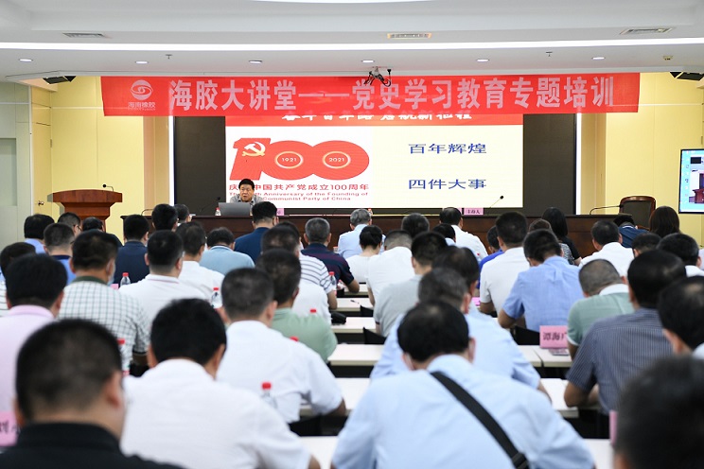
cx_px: 352
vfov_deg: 19.5
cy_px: 234
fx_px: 1369
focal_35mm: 70
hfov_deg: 28.8
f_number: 4.5
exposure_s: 1/80
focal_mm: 70
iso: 2000
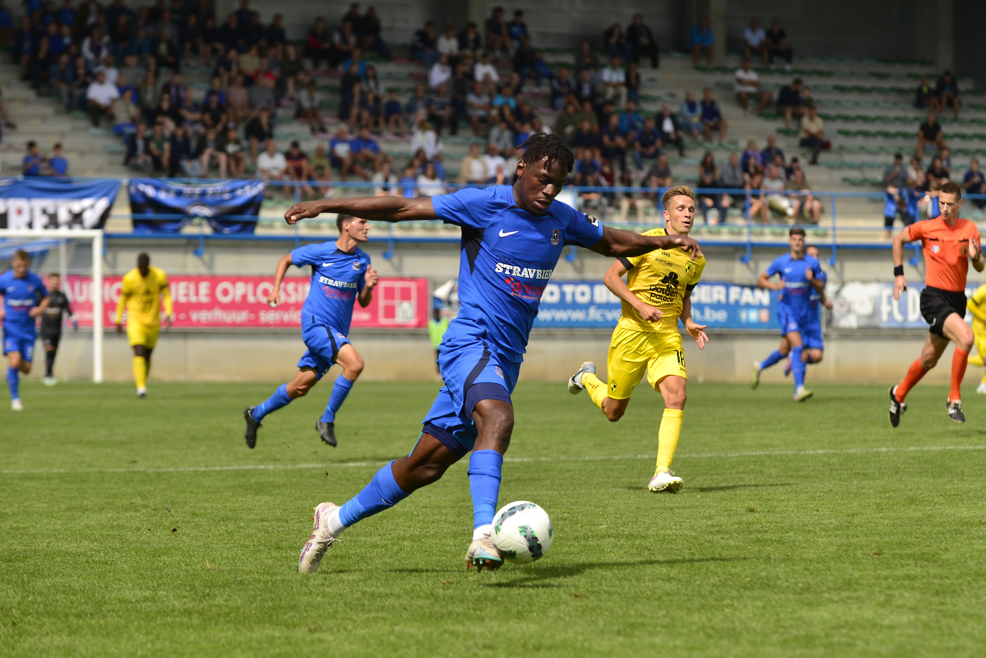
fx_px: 4109
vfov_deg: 9.2
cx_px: 493
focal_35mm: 150
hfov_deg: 13.7
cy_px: 329
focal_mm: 160
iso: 110
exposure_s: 1/1000
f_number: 4
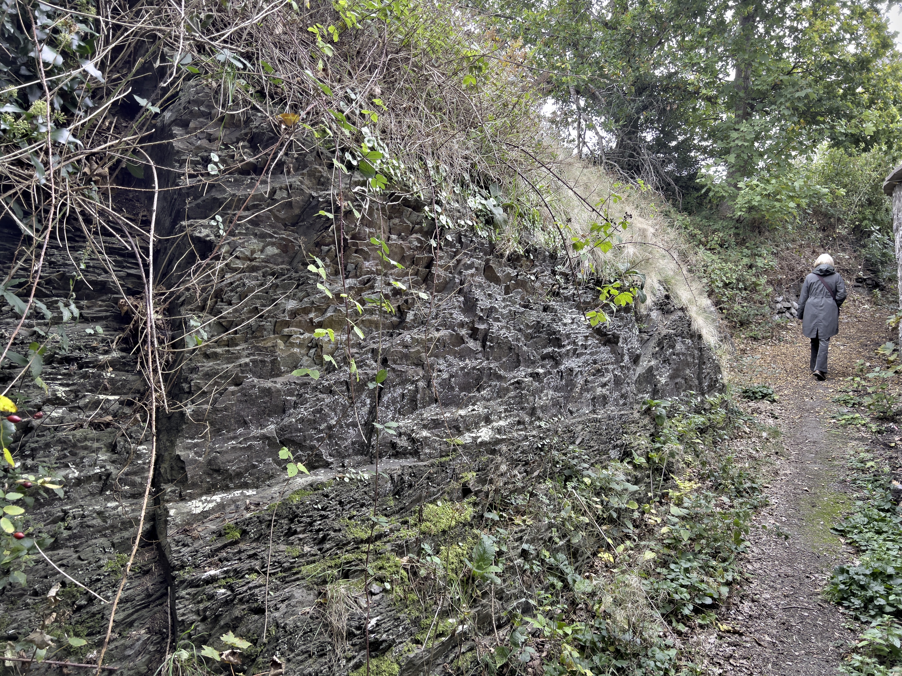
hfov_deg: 67.3
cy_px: 338
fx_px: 677
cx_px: 451
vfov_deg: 53.1
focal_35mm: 26
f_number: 1.5
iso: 80
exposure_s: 1/121
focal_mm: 5.7
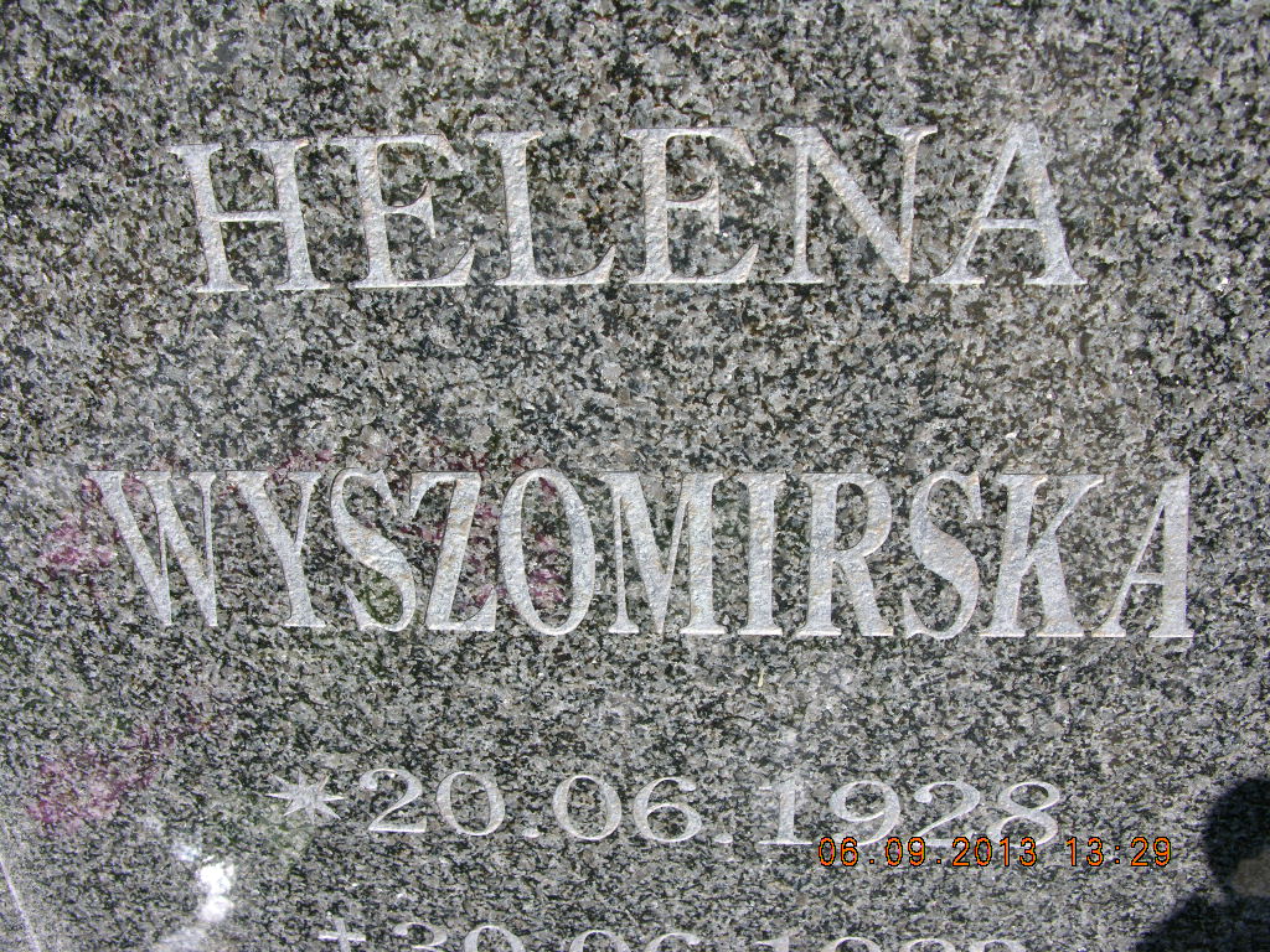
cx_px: 635
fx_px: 1284
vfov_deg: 40.7
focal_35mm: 35
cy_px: 476
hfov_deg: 52.6
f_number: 5.6
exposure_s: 1/155
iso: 50
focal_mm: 8.9
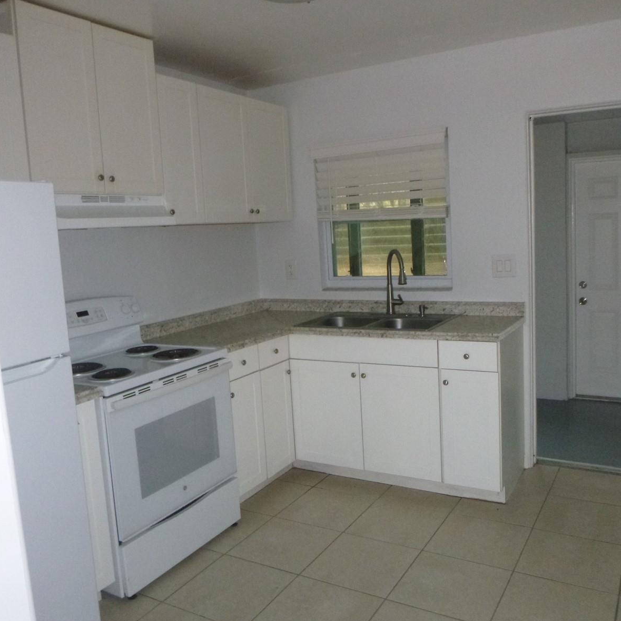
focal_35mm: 30
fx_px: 609
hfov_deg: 54.0
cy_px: 311
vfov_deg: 54.0
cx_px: 310
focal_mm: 4.5
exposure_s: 1/60
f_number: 3.9
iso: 400
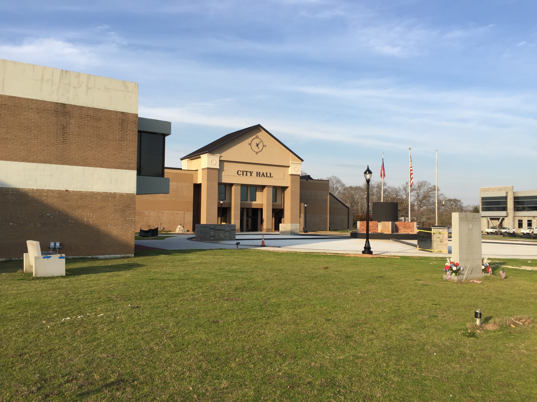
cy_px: 201
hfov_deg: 61.7
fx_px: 450
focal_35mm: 29
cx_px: 268
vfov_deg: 48.2
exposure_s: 1/1068
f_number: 2.2
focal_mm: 4.15
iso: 32
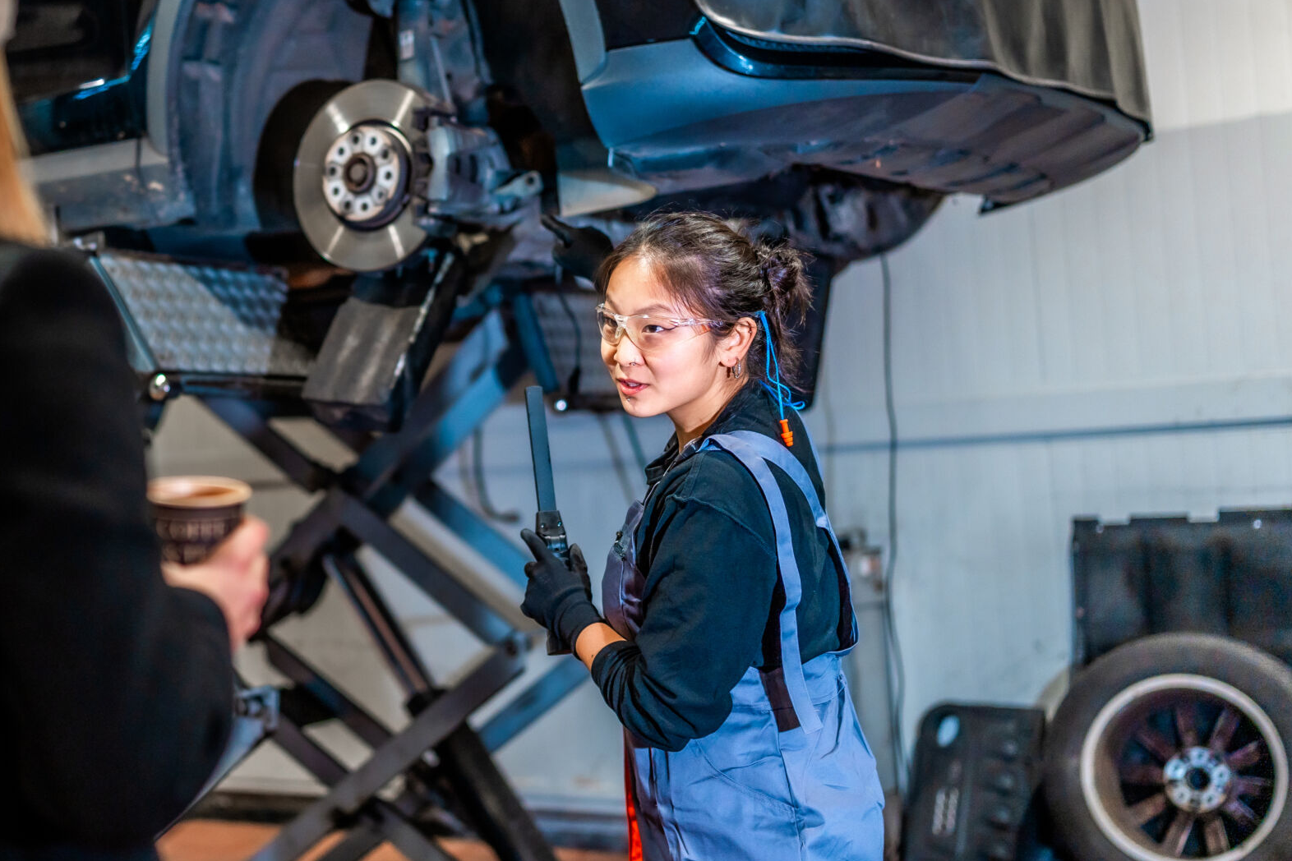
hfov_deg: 34.2
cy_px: 403
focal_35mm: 57
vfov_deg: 23.8
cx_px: 288
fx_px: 2046
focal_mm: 35
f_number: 1.4
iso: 320
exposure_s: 1/500
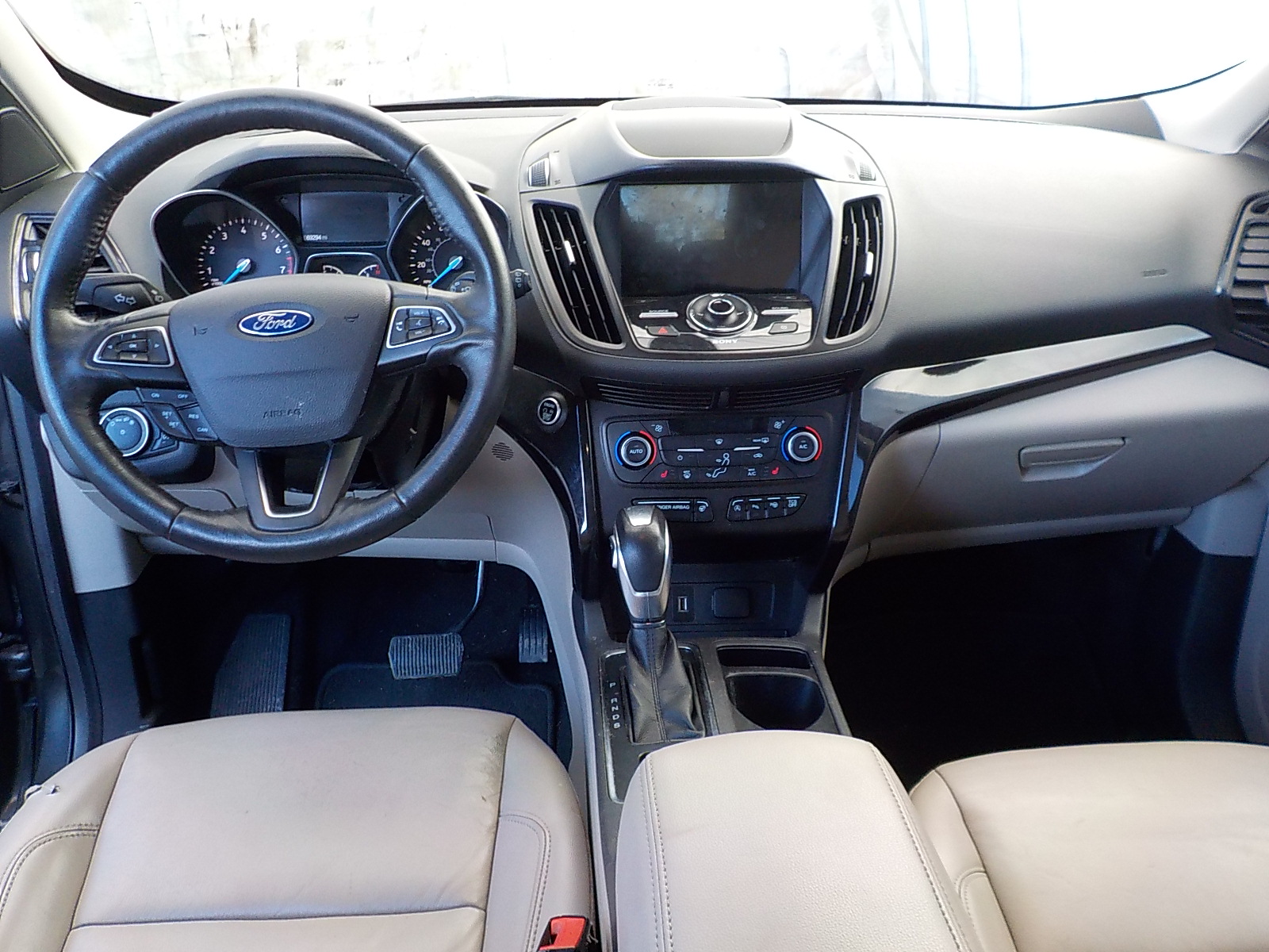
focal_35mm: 30
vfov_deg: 46.8
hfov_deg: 60.0
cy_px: 476
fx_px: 1100
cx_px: 634
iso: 250
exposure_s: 1/30
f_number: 3.3
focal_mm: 4.1
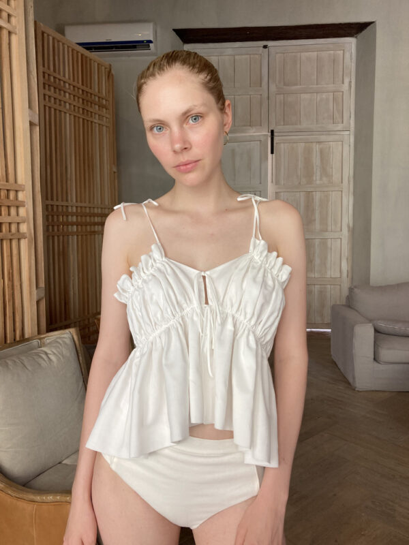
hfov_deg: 49.7
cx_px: 204
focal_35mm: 28
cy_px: 272
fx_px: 441
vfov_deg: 63.4
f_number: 1.8
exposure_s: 1/60
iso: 64
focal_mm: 3.99
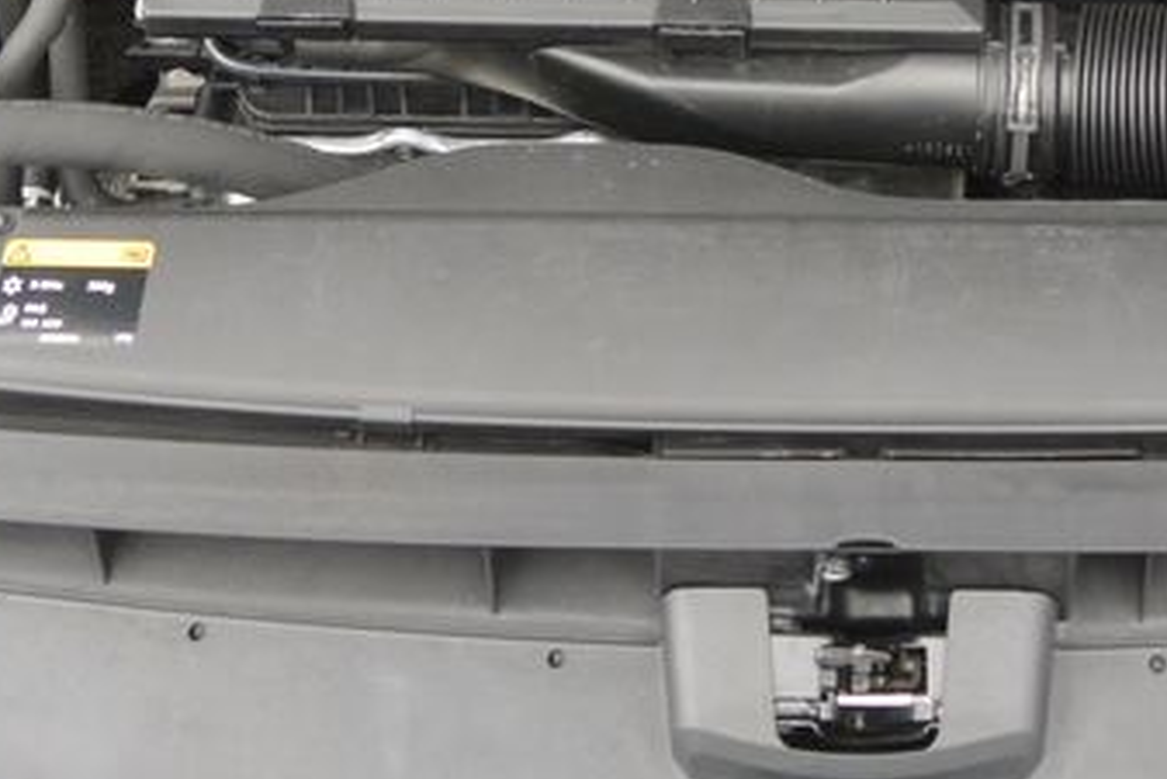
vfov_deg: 15.6
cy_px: -310
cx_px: 893
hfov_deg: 24.4
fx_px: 2659
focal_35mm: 82
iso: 200
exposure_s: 1/160
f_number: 3.5
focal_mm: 10
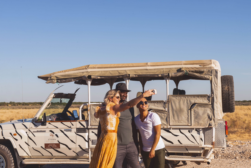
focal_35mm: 56
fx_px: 391
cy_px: 84
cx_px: 126
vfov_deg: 24.2
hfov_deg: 35.6
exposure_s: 1/125
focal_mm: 56
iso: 125
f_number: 11
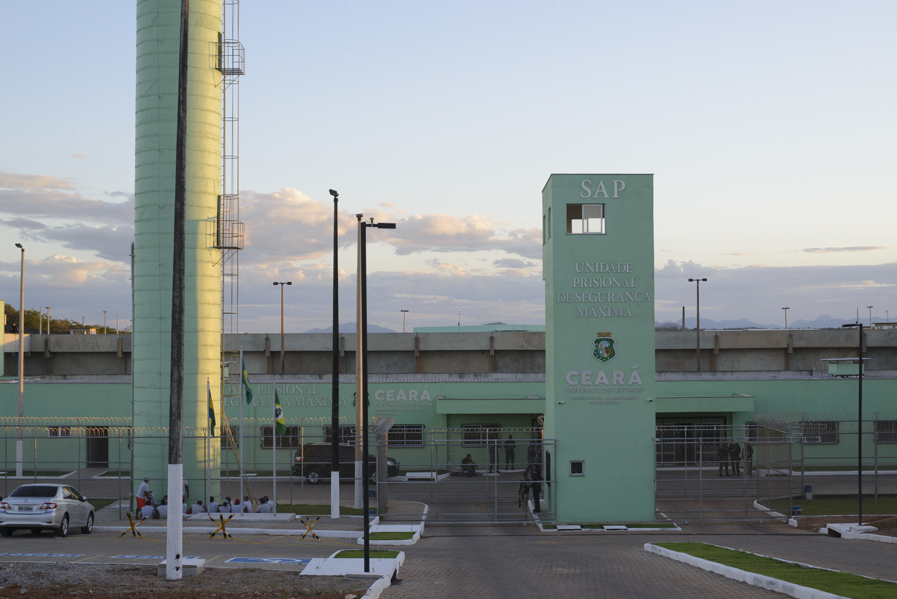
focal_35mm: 50
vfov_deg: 27.0
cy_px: 300
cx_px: 448
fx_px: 1246
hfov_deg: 39.6
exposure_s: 1/160
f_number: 9
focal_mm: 50
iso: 400
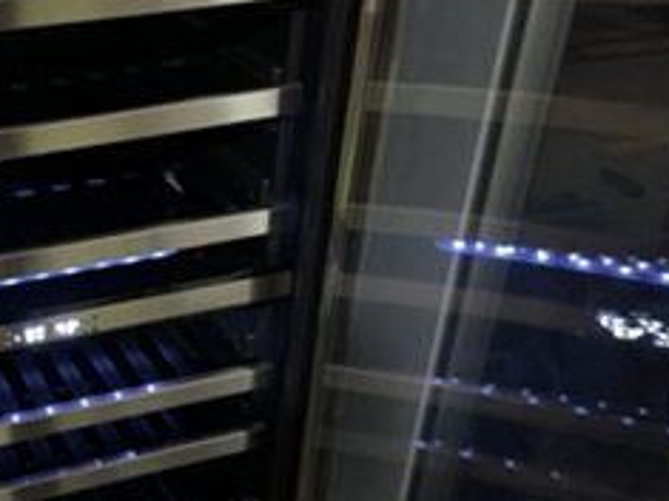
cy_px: 259
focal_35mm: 49
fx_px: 947
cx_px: 26
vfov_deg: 29.6
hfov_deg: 35.8
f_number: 1.78
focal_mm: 6.76
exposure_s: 1/24
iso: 1600
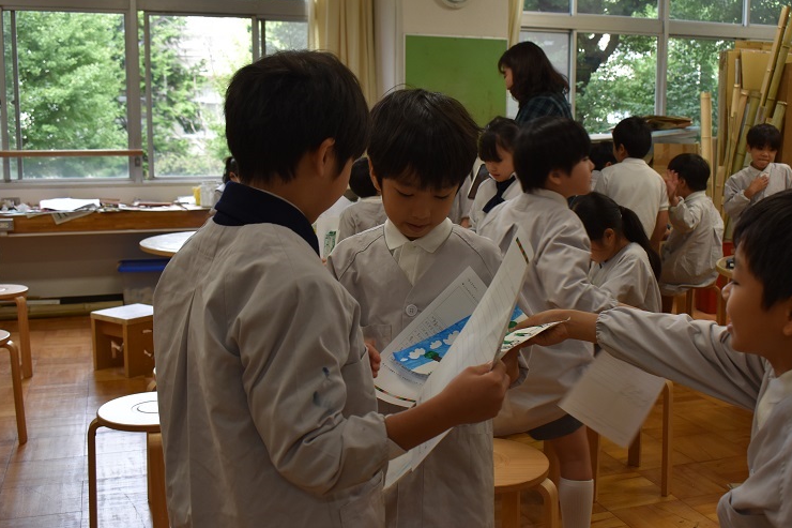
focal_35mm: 41
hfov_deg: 47.9
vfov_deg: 33.0
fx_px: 892
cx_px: 425
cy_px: 266
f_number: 5.6
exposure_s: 1/125
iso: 400
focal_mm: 25
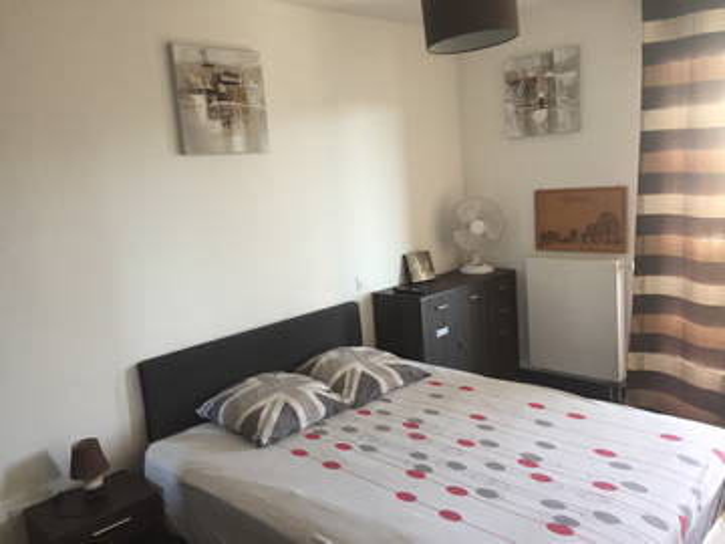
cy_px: 272
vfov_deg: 48.2
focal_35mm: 29
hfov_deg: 61.7
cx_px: 362
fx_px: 607
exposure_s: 1/33
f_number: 2.2
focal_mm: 4.15
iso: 64
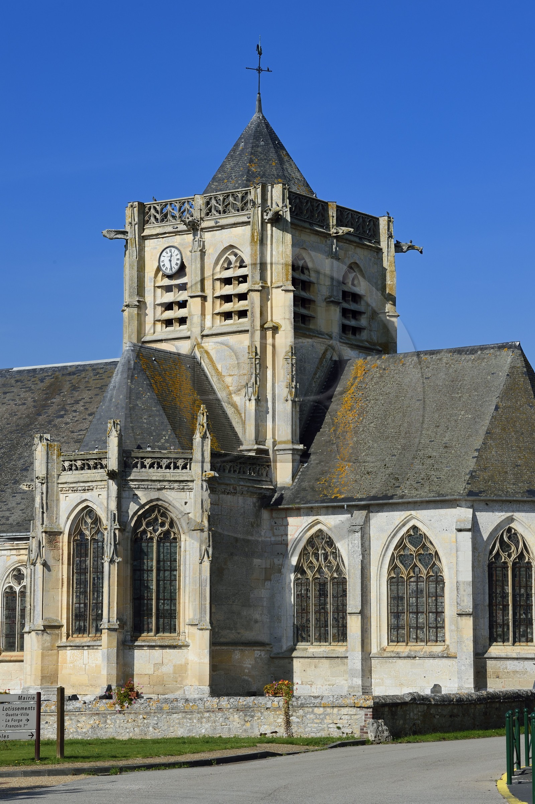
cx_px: 268
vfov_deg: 20.8
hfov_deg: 13.9
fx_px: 2188
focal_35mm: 98
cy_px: 402
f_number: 13
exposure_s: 1/320
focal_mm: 98
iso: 200
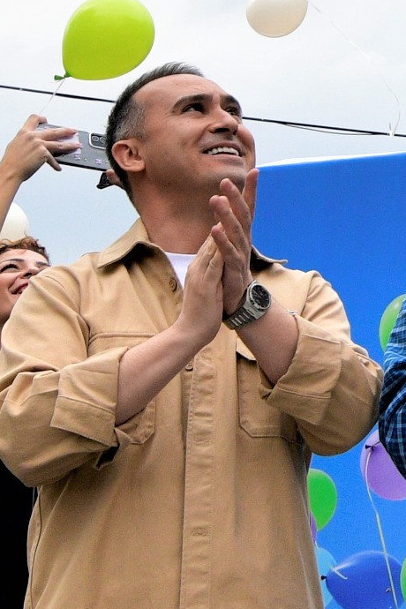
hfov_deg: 13.0
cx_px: 842
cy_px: -60
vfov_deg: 21.5
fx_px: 1522
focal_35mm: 90
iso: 500
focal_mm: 16
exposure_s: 1/500
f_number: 8
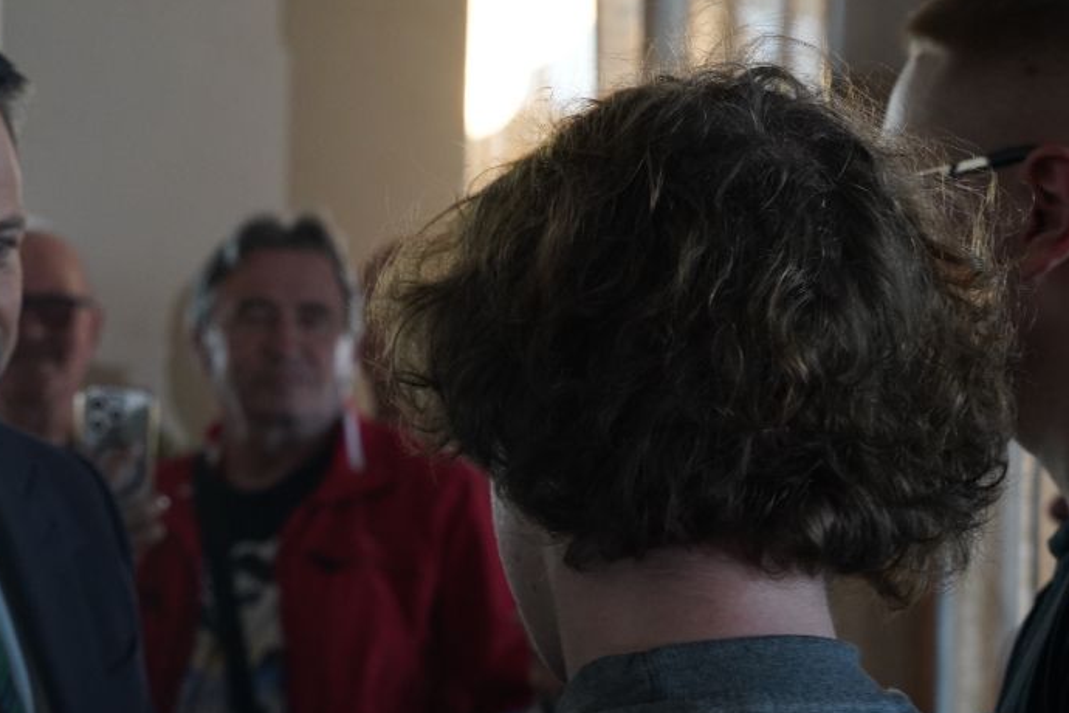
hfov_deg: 17.8
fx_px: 3415
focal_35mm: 115
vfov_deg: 11.8
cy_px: 658
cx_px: 390
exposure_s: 1/100
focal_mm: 61
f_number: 5.6
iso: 2000
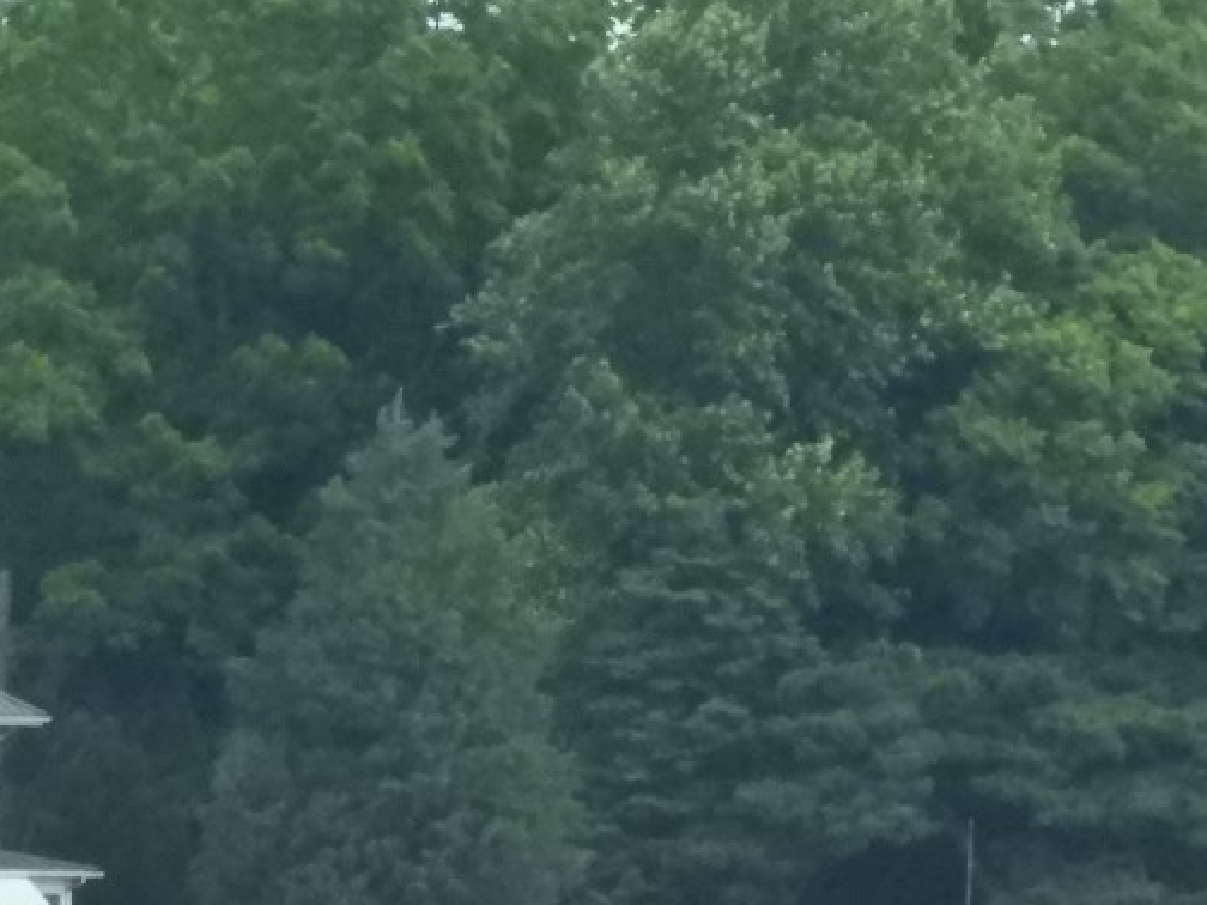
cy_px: 129
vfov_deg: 0.9
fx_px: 59764
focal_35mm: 1714
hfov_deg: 1.2
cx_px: -244
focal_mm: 107.5
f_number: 8
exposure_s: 1/2000
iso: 1600
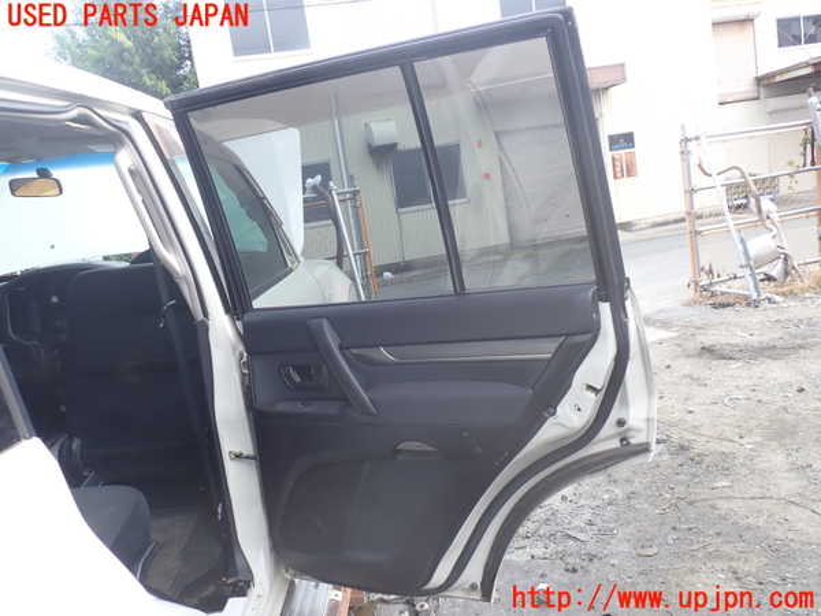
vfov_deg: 46.8
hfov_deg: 60.0
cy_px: 308
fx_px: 712
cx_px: 410
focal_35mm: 30
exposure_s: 1/100
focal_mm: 5.4
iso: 100
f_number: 3.2
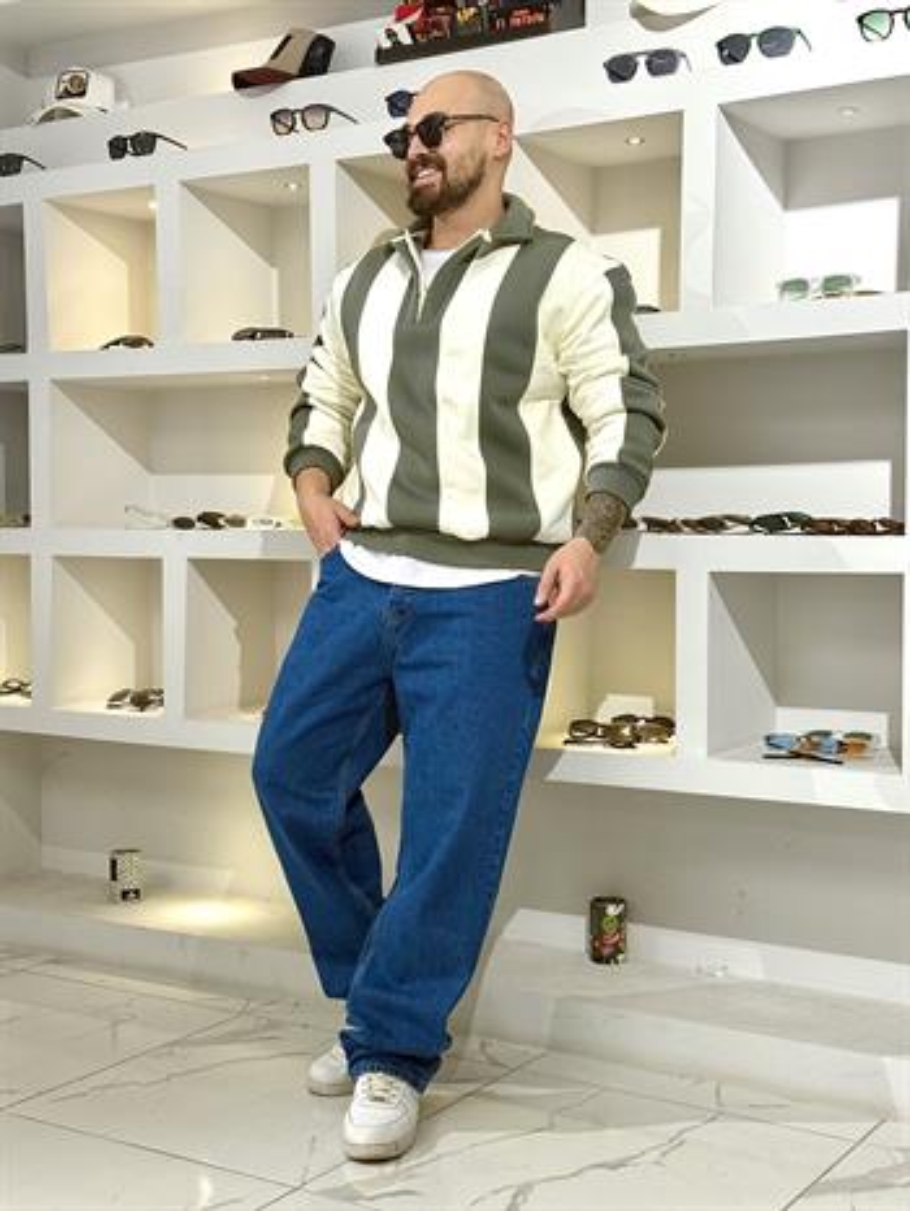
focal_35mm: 48
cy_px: 606
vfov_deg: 39.6
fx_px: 1681
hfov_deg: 30.3
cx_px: 455
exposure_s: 1/100
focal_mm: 6.76
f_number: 1.78
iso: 80
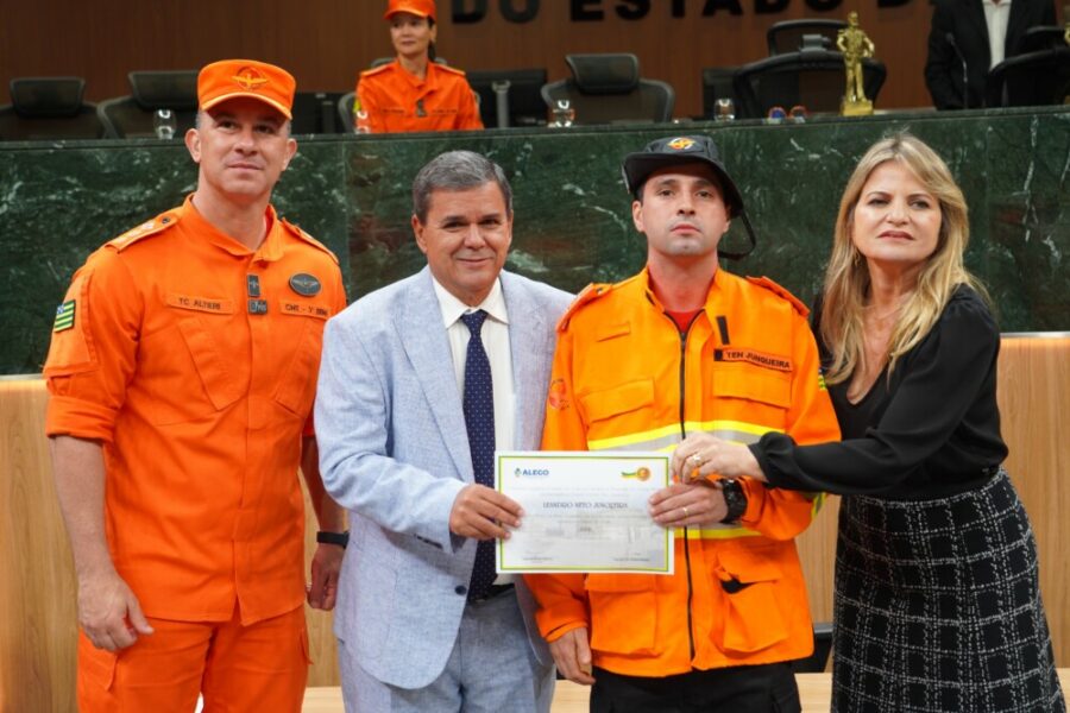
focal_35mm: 49
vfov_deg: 27.5
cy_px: 356
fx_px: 1456
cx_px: 535
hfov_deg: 40.3
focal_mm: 49
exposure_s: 1/160
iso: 1000
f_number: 5
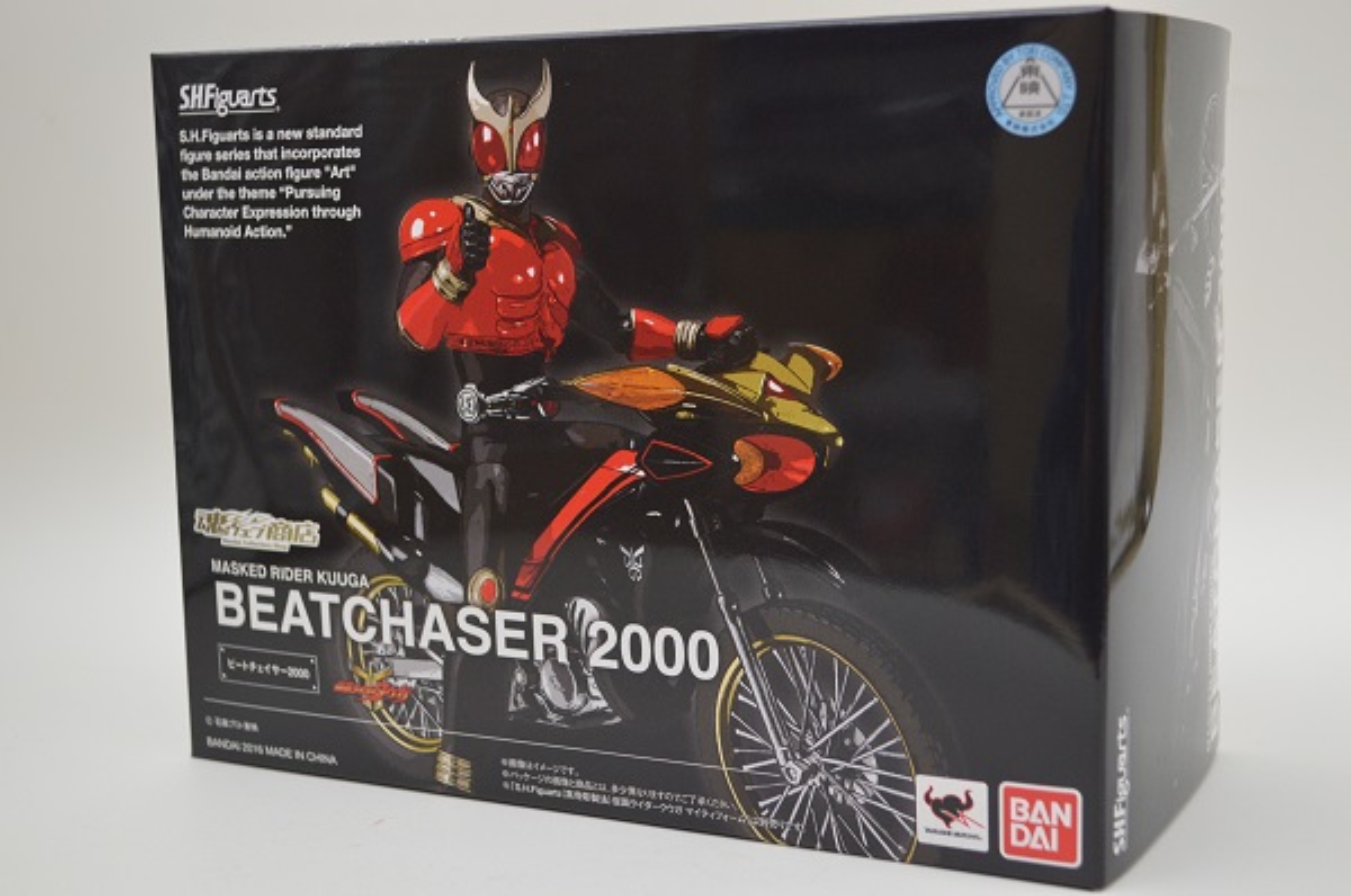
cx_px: 676
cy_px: 448
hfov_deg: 37.9
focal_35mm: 52
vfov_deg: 25.7
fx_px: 1967
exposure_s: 1/20
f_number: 5
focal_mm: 35
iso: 800
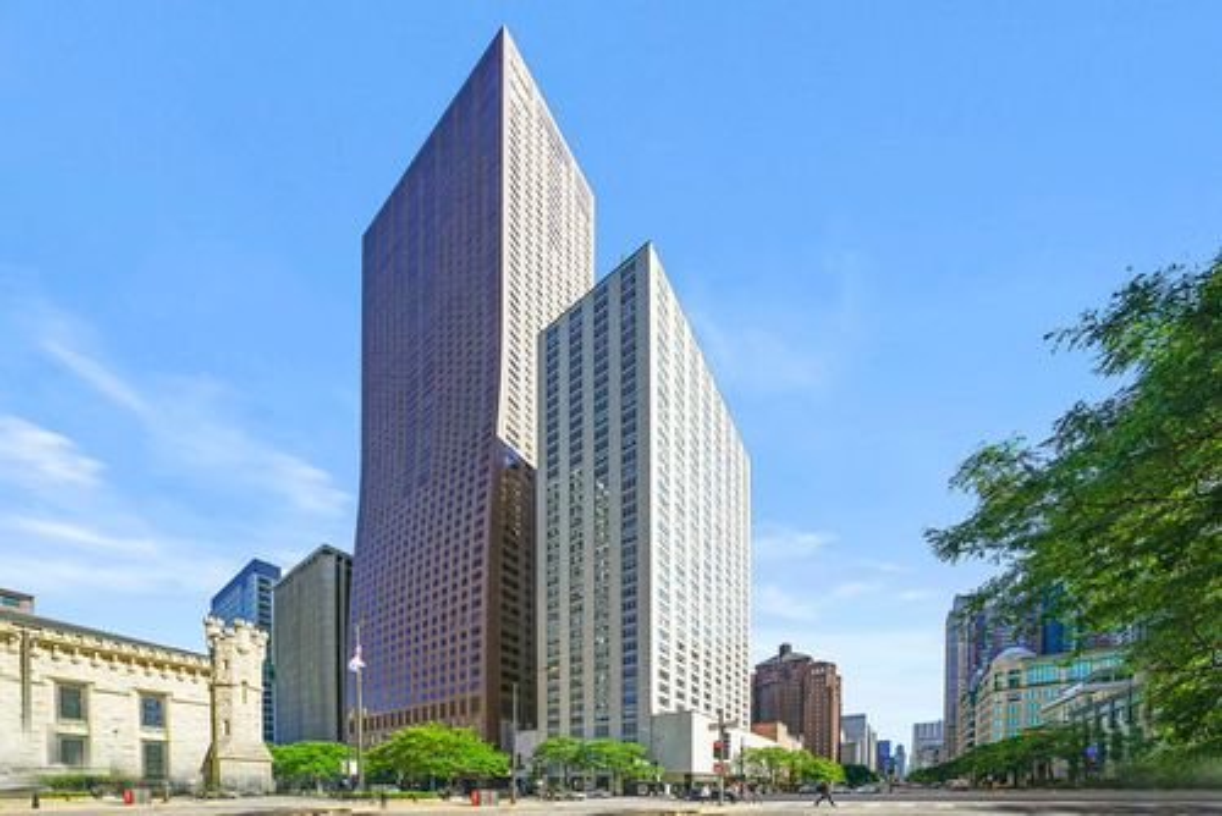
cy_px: 408
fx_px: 408
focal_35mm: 12
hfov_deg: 112.6
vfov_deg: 90.1
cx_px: 611
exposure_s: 1/400
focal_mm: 12
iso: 100
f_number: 5
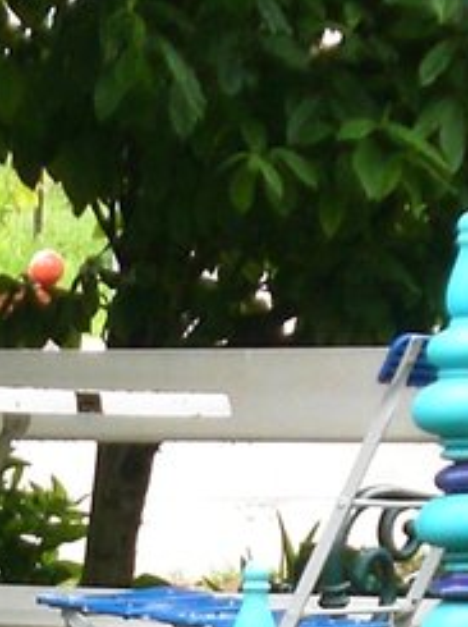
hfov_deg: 4.0
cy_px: 985
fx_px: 6651
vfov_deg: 5.3
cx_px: -212
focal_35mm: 368
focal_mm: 12.47
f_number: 4.5
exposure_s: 1/100
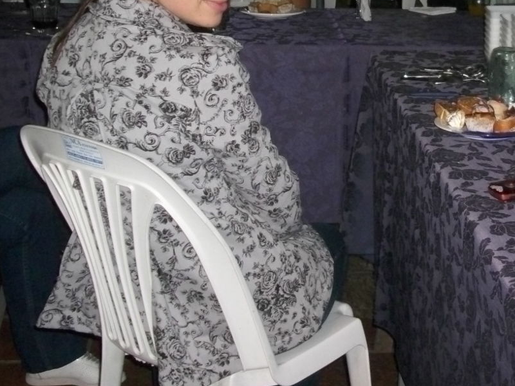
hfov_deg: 30.2
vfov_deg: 23.2
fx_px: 922
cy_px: 62
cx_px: 432
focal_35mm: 62
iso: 200
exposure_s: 1/30
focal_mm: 6.2
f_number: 2.8
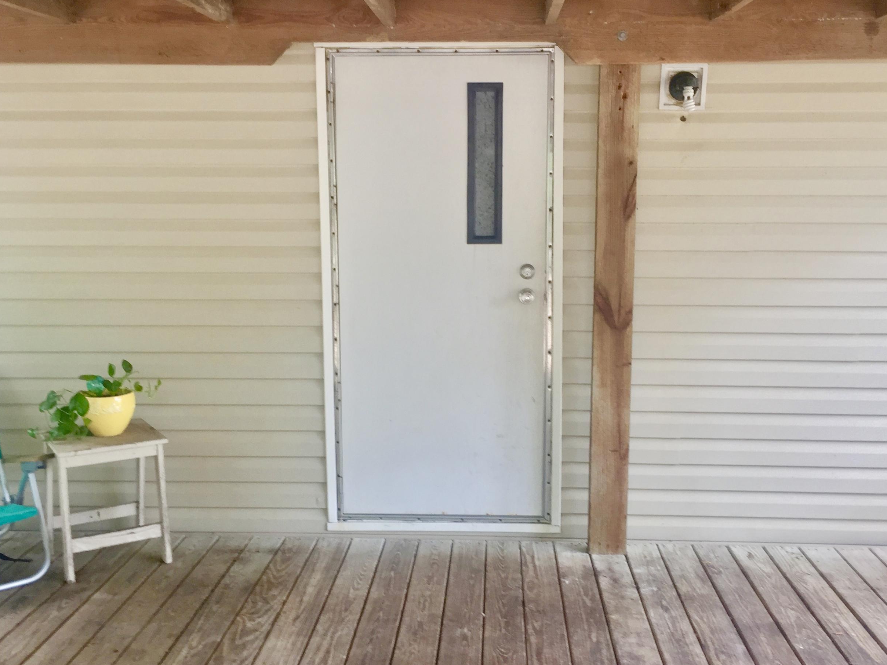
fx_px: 923
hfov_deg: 51.3
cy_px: 334
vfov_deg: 39.7
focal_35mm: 36
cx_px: 464
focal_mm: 4.15
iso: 50
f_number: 2.2
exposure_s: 1/30
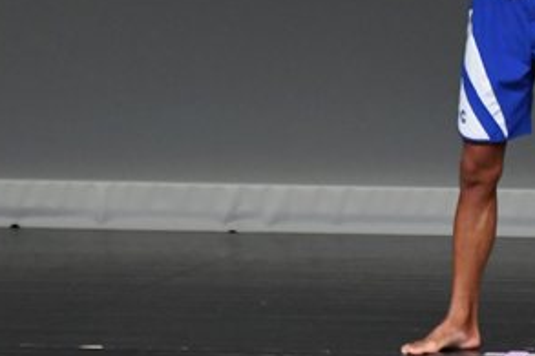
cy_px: 108
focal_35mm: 832
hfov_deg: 2.5
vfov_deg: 1.7
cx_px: 655
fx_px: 12357
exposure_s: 1/400
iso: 4000
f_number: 5.6
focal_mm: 210
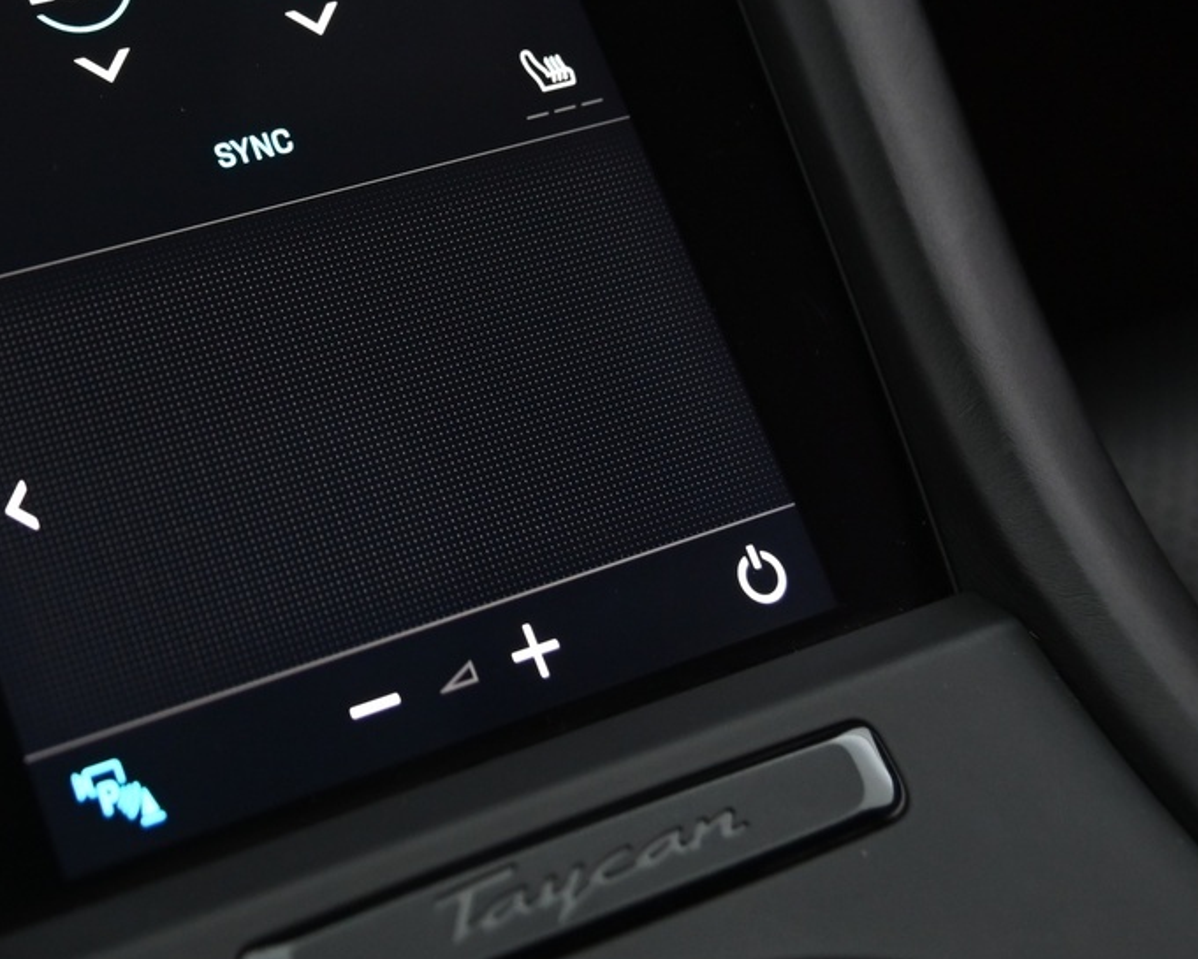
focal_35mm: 85
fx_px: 3014
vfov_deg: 17.7
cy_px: 56
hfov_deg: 22.1
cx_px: 176
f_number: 4
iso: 2000
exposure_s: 1/20
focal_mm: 38
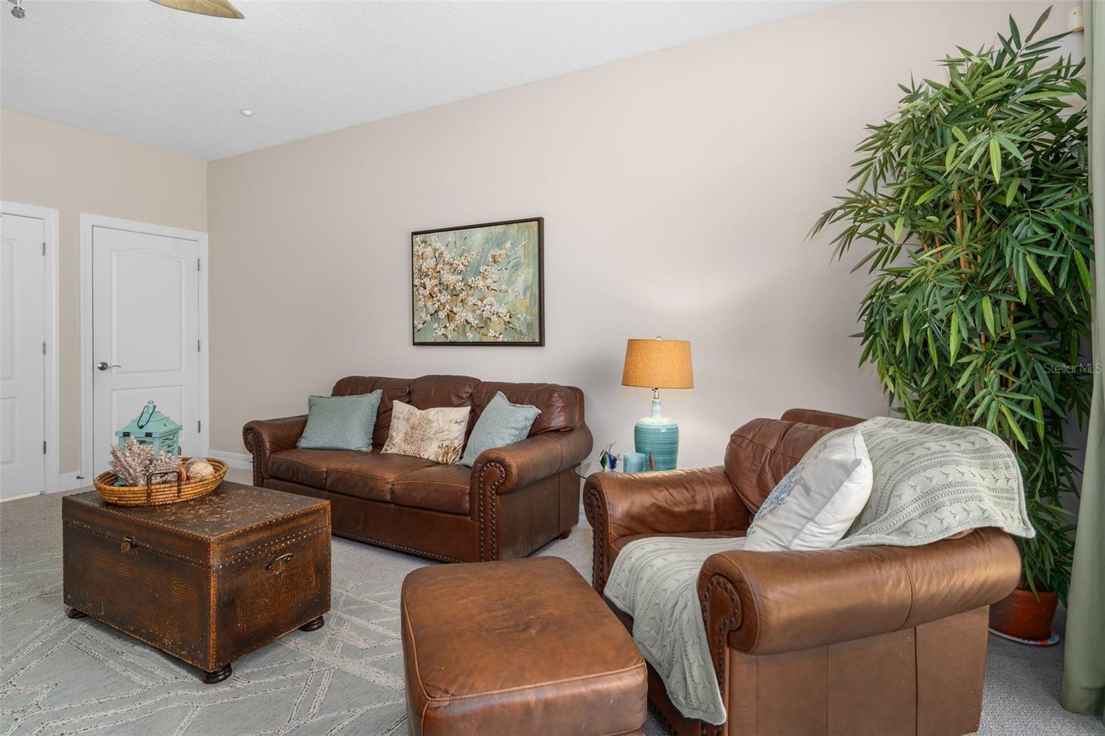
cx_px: 552
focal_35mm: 17
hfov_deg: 93.3
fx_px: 522
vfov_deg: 70.4
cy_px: 368
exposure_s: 1/2
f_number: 8
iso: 320
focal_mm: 17
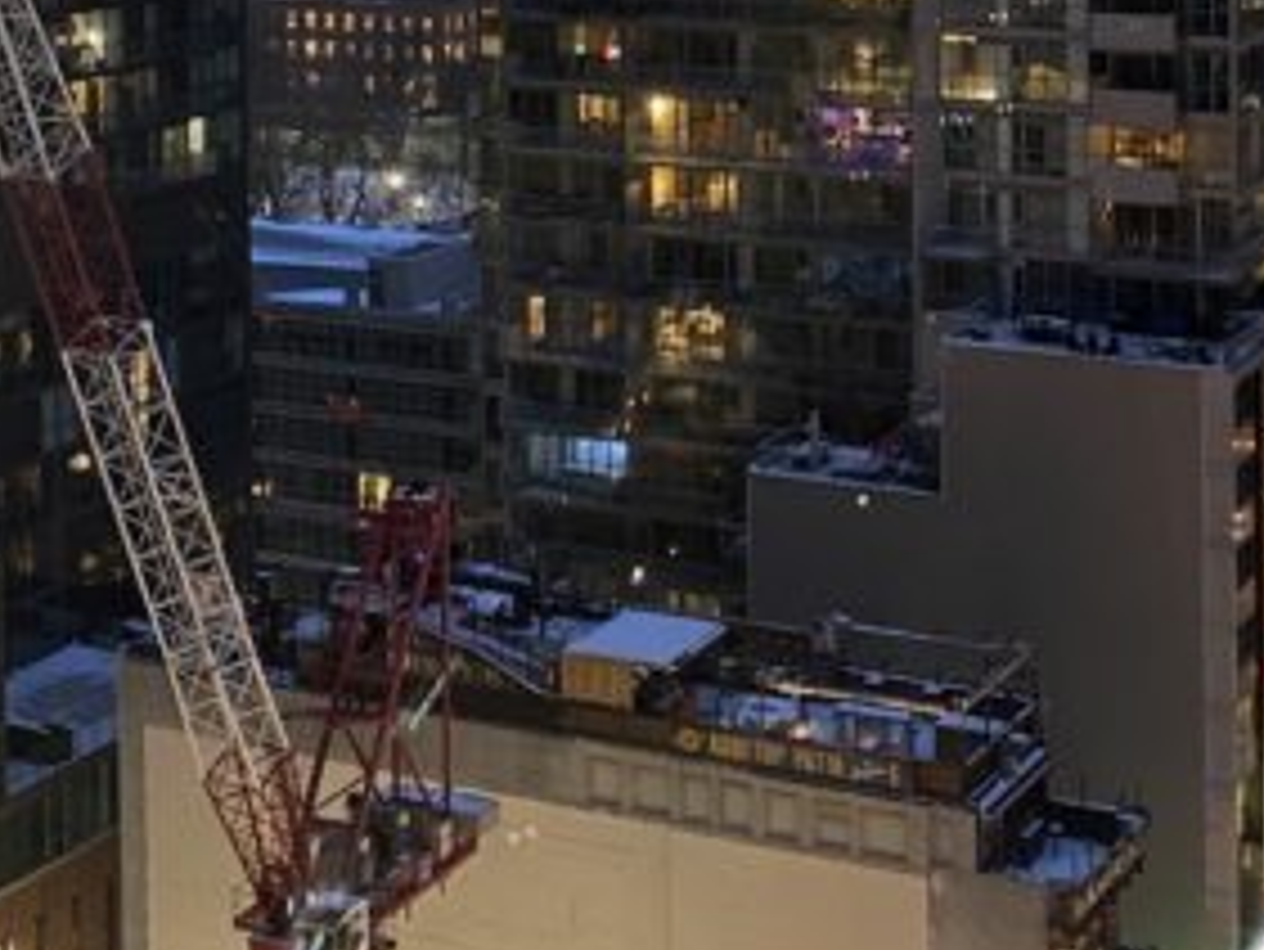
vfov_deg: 19.6
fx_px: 2594
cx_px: 972
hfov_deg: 27.0
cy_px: -171
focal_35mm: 71
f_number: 1.8
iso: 500
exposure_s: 1/10
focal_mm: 4.25
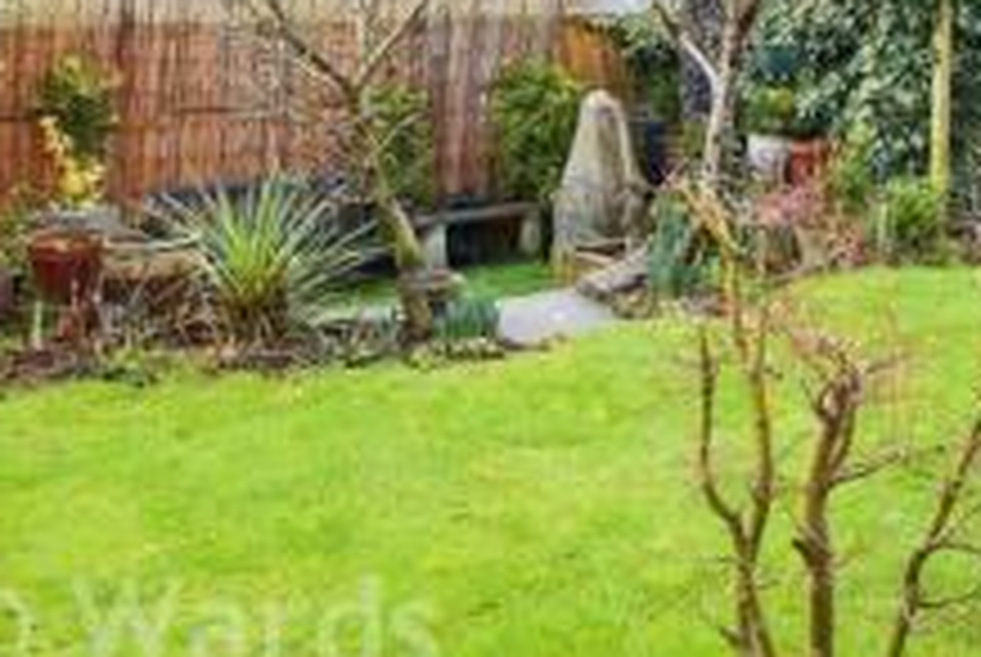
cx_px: 898
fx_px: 1228
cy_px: -47
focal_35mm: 45
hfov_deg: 40.1
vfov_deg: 27.6
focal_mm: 10
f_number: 8
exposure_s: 1/160
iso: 320
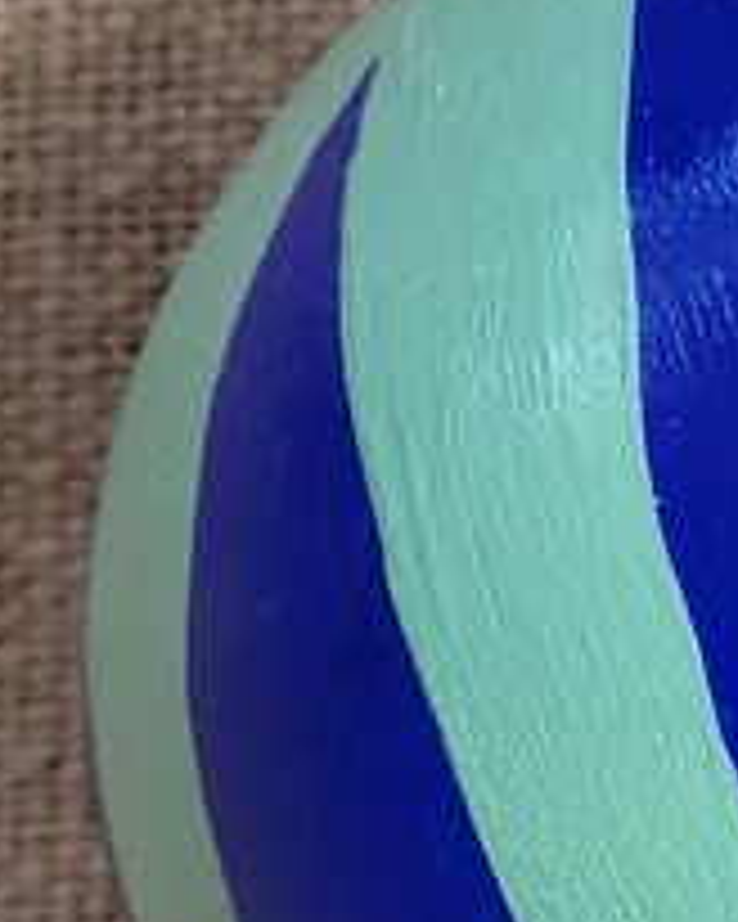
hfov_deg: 4.8
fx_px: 8682
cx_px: 950
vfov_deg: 6.1
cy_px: 553
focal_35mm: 318
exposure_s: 1/50
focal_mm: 7.12
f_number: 2.4
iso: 100
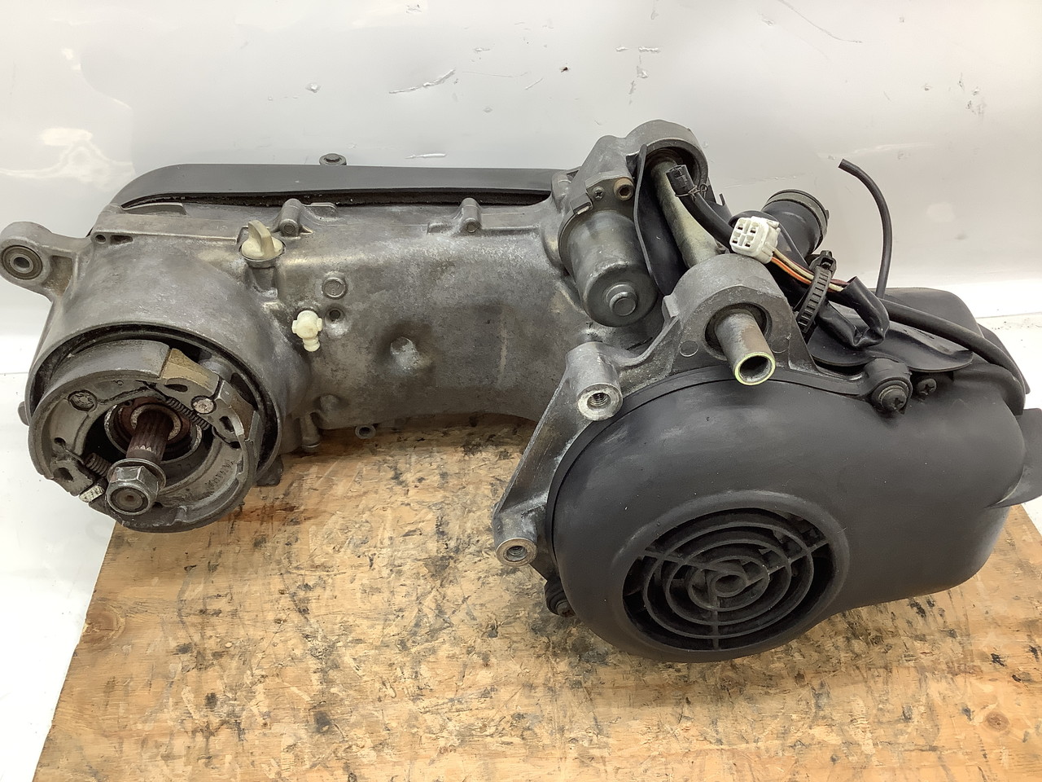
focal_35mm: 31
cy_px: 391
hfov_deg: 58.4
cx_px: 521
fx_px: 933
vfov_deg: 45.4
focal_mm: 3.3
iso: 50
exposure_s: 1/60
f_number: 2.4
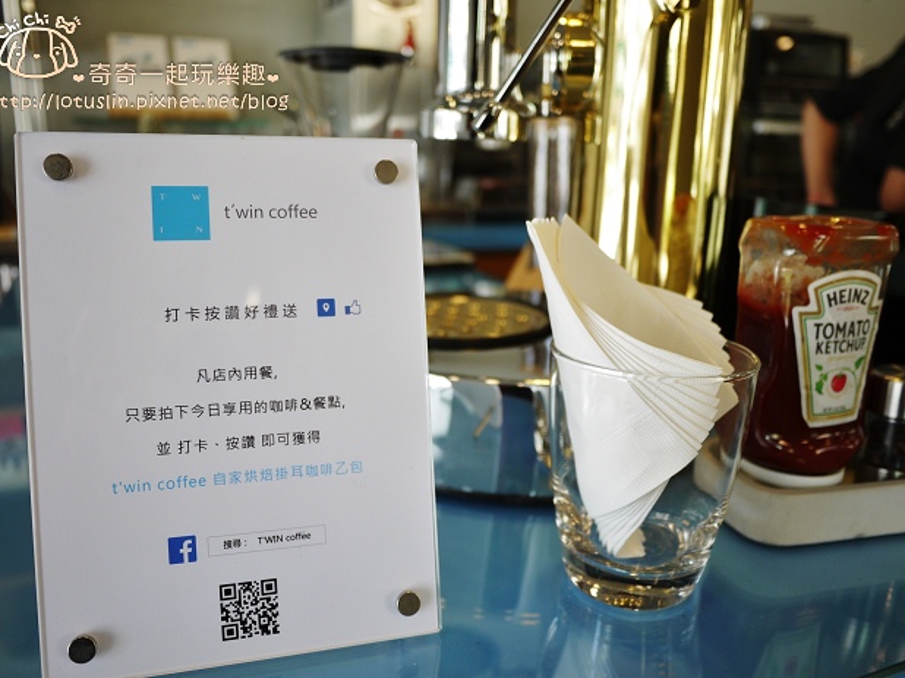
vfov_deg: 48.2
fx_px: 758
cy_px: 347
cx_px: 441
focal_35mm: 29
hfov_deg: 61.7
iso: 100
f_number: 2.5
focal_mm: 14
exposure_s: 1/60
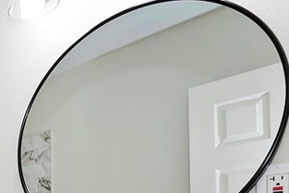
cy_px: 265
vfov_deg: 23.6
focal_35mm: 49
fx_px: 394
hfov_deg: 29.7
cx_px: -111
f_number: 8
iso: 320
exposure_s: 1/30
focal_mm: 10
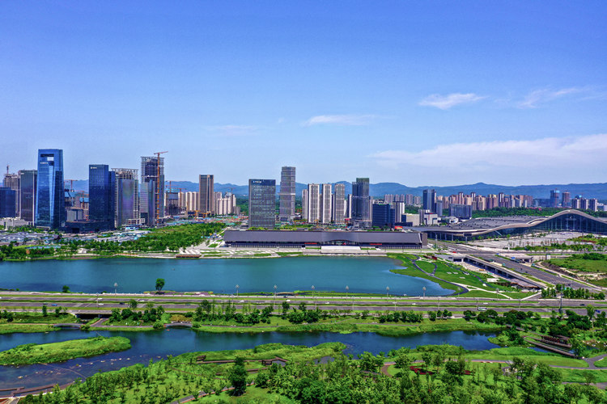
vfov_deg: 46.4
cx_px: 304
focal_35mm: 28
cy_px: 202
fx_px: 472
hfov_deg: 65.5
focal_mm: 10.26
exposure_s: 1/400
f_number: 5.6
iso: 100
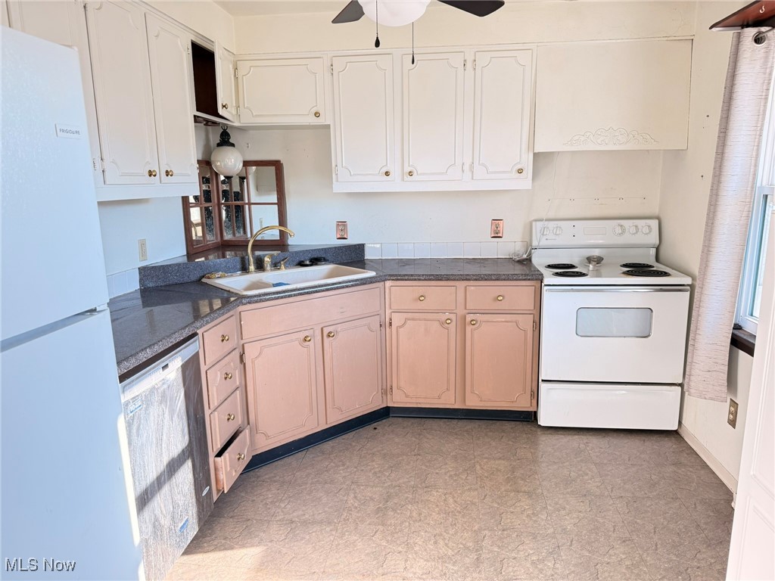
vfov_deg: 56.8
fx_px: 537
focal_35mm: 24
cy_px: 290
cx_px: 388
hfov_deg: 71.6
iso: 200
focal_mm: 6.76
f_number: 1.78
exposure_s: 1/133
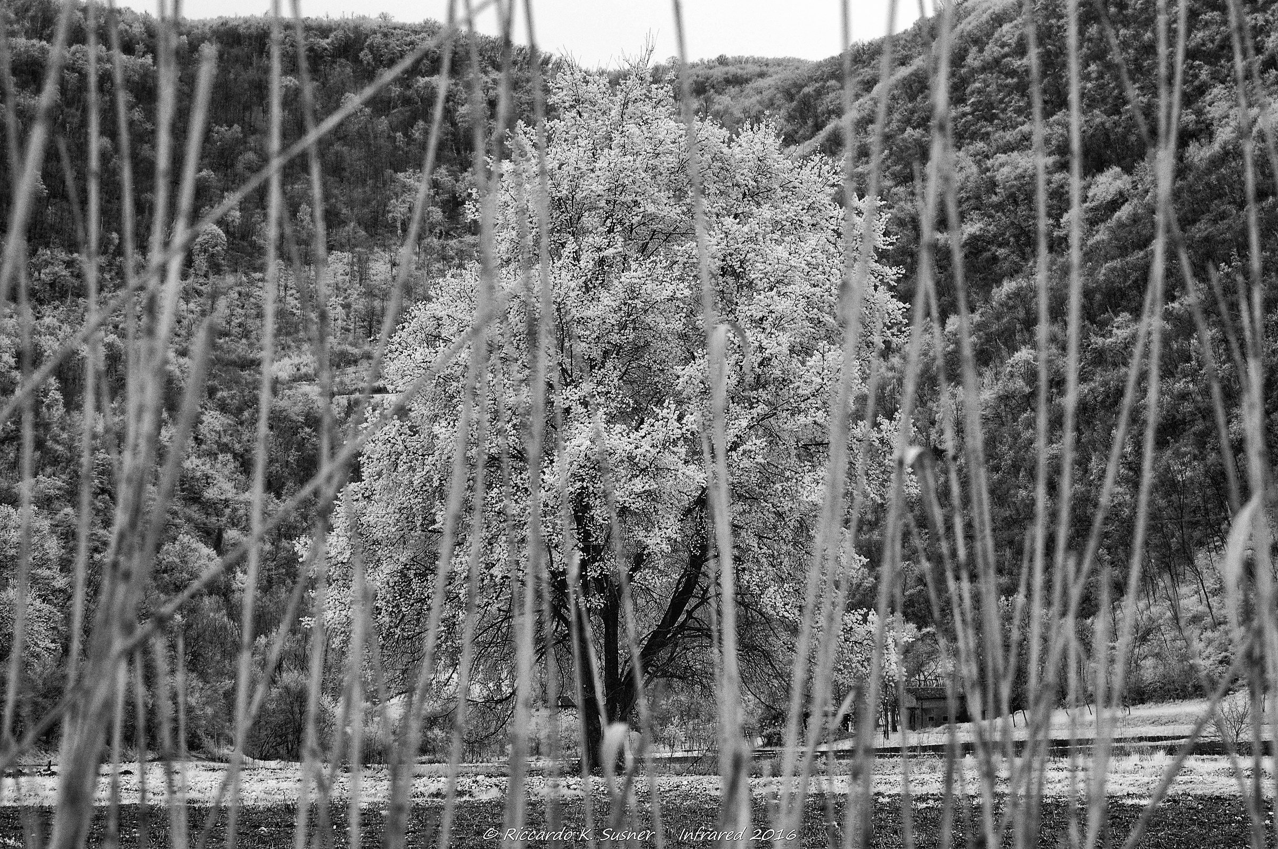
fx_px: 3989
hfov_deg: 18.2
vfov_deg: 12.1
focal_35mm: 112
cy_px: 424
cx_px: 639
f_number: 9
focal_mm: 75
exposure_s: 1/30
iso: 200
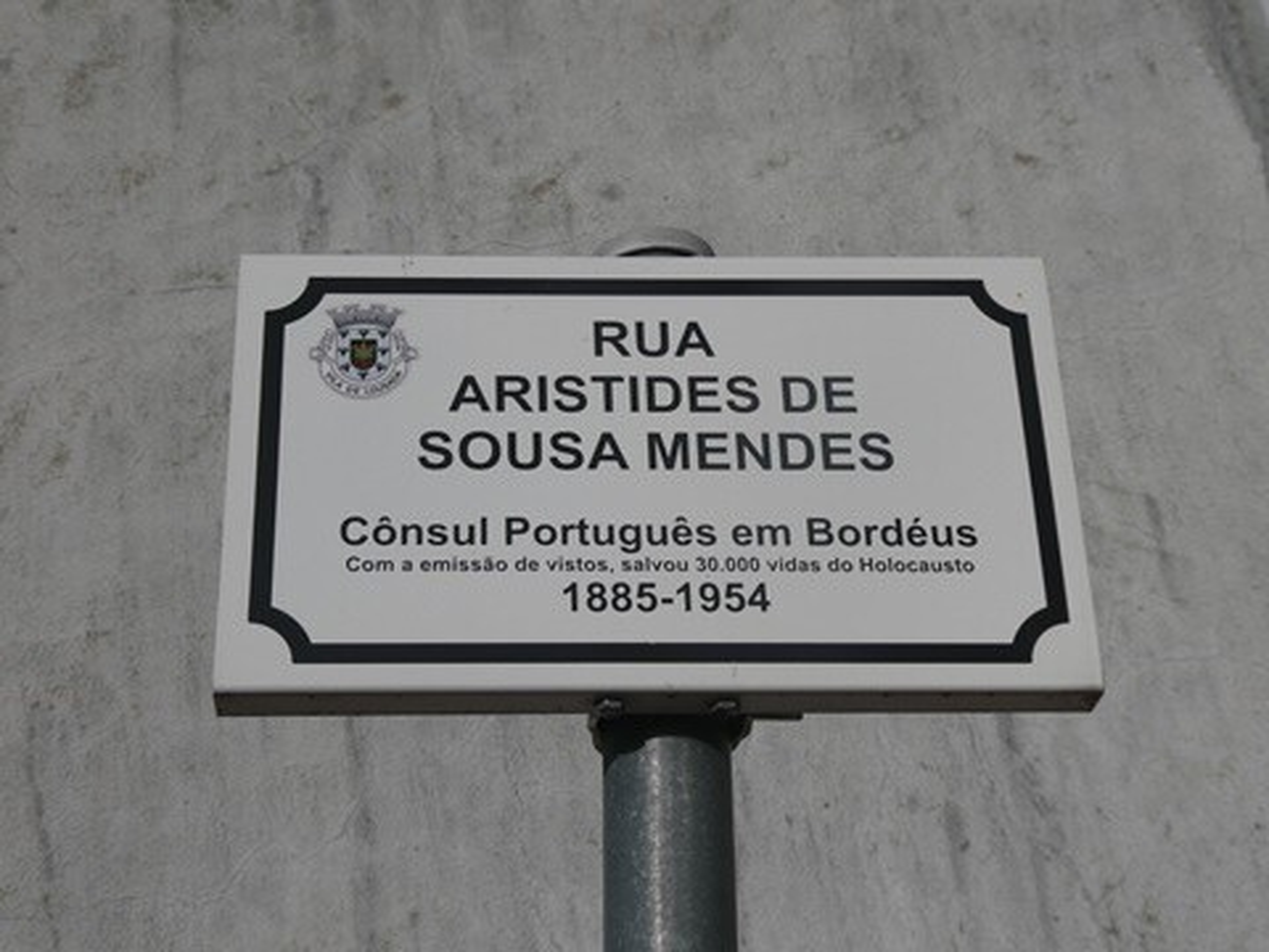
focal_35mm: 61
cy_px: 476
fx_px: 2236
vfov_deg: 24.0
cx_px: 634
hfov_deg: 31.7
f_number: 4.3
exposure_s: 1/3200
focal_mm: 10.9
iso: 80
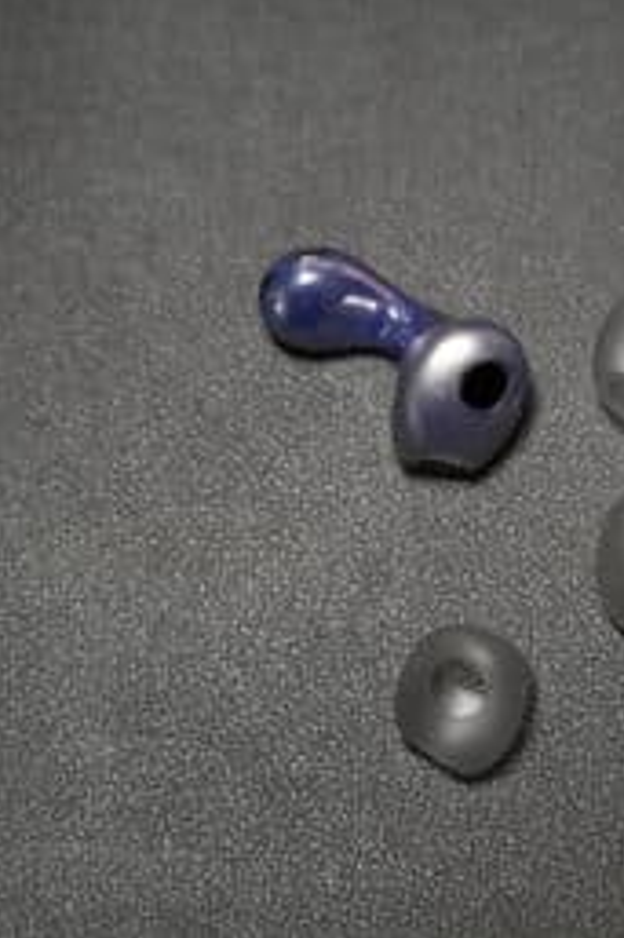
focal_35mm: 114
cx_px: 504
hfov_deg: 12.0
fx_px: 2968
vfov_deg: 18.0
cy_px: 467
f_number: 3.5
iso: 800
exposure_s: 1/80
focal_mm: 75
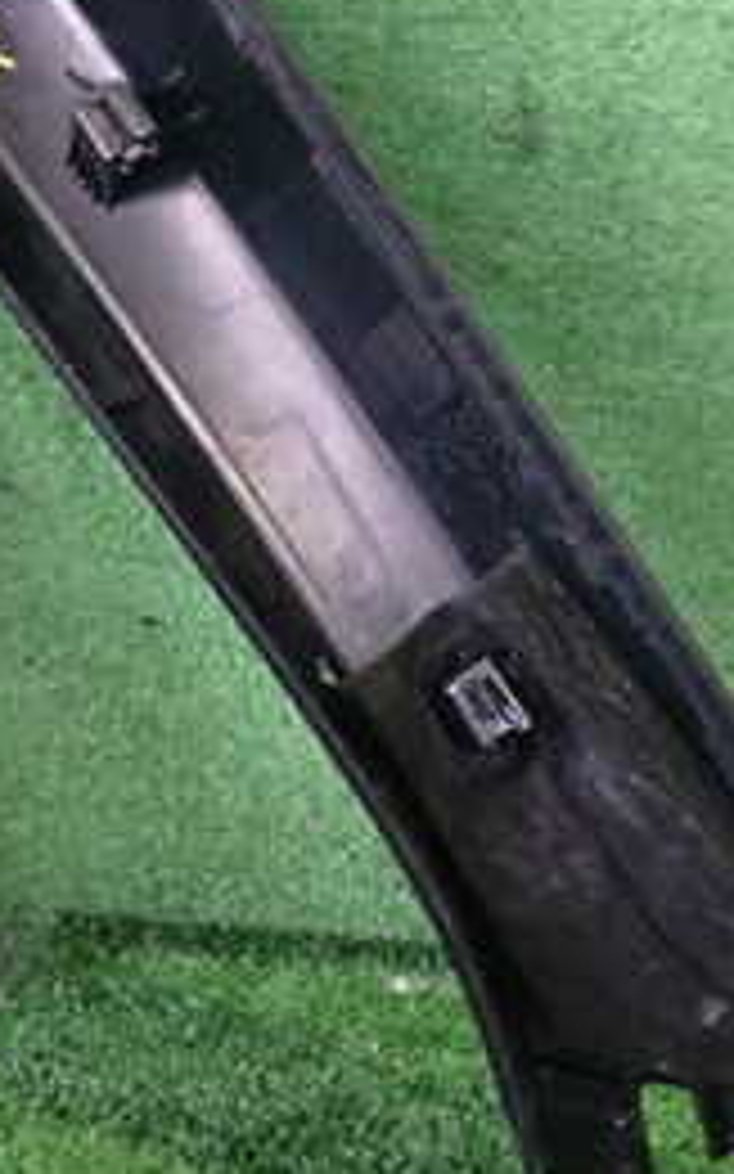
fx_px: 2338
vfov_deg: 28.0
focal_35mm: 73
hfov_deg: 17.8
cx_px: 360
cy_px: 369
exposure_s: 1/60
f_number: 2.3
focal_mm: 5.4
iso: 1000
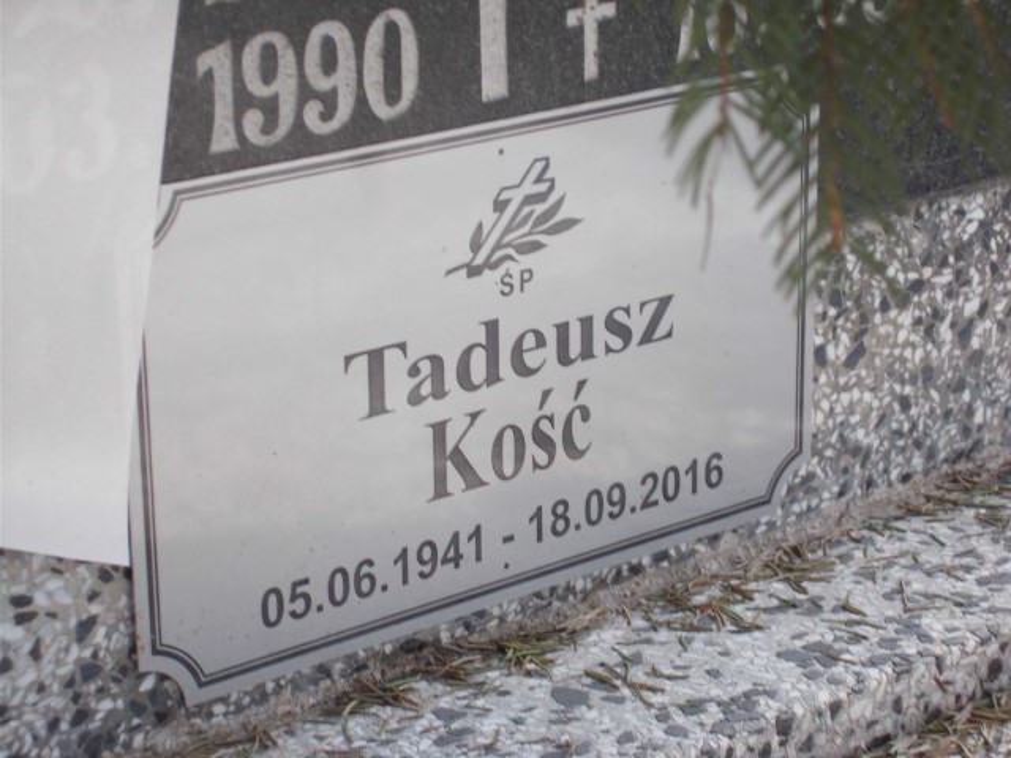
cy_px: 379
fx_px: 2891
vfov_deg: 14.9
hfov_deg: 19.8
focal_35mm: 99
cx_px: 506
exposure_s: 1/60
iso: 80
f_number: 5.5
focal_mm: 17.6
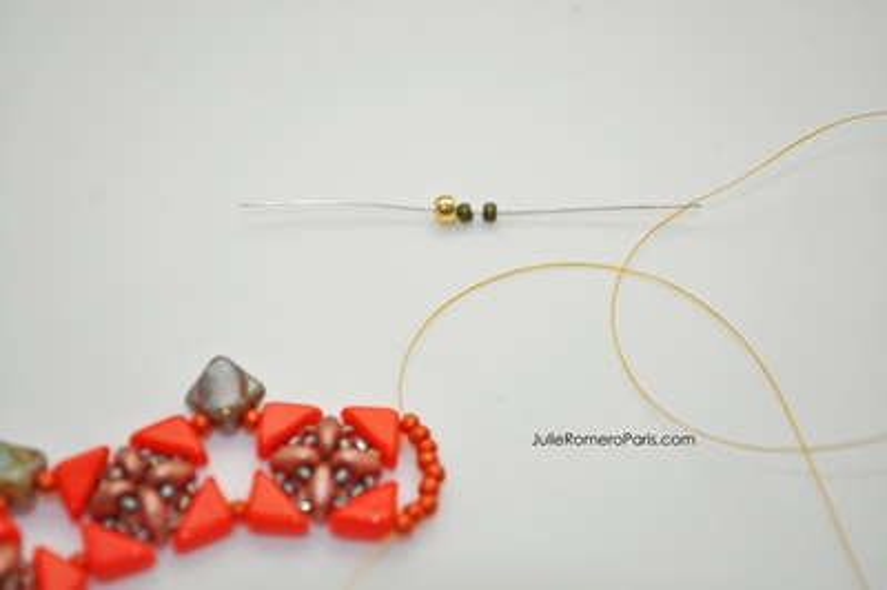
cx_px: 444
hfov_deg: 31.9
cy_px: 295
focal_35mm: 63
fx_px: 1551
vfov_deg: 21.5
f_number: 5.3
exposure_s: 1/160
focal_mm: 42
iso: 400
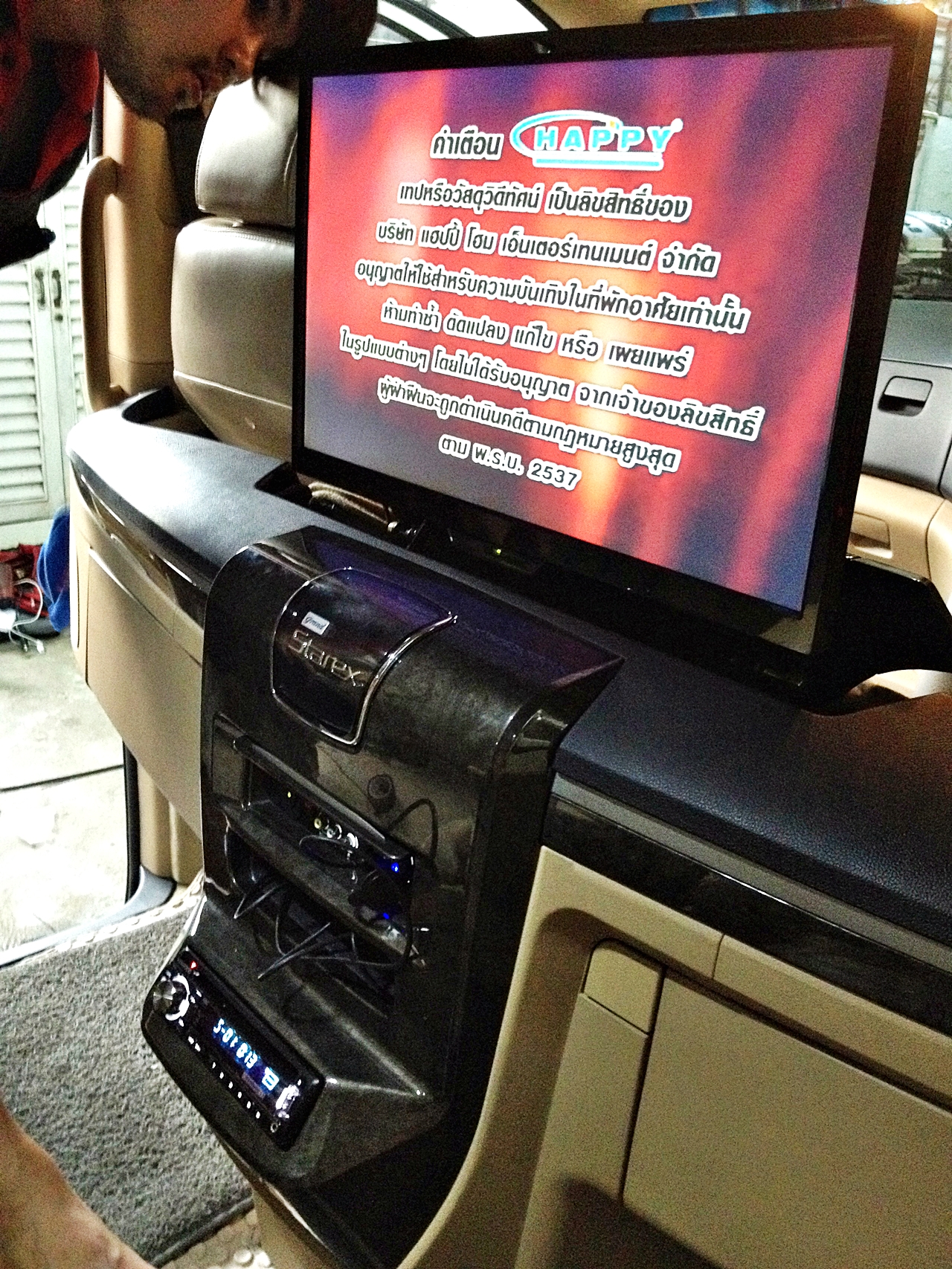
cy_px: 634
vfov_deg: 52.6
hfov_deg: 40.7
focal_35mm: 35
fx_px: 1284
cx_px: 476
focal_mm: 4.28
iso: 500
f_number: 2.4
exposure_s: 1/15
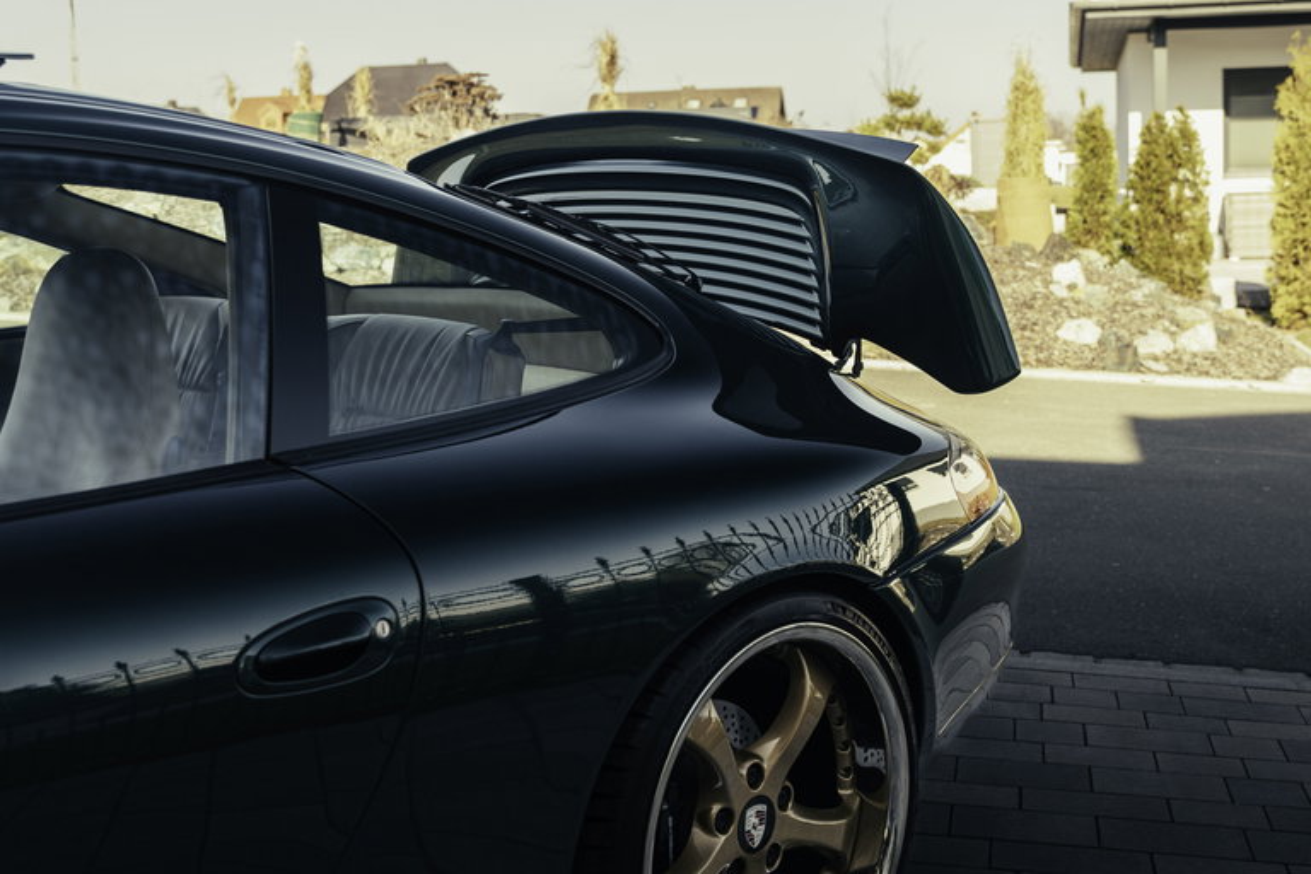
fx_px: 1857
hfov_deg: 38.9
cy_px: 437
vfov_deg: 26.5
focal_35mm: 51
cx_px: 656
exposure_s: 1/200
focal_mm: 34.1
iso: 200
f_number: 4
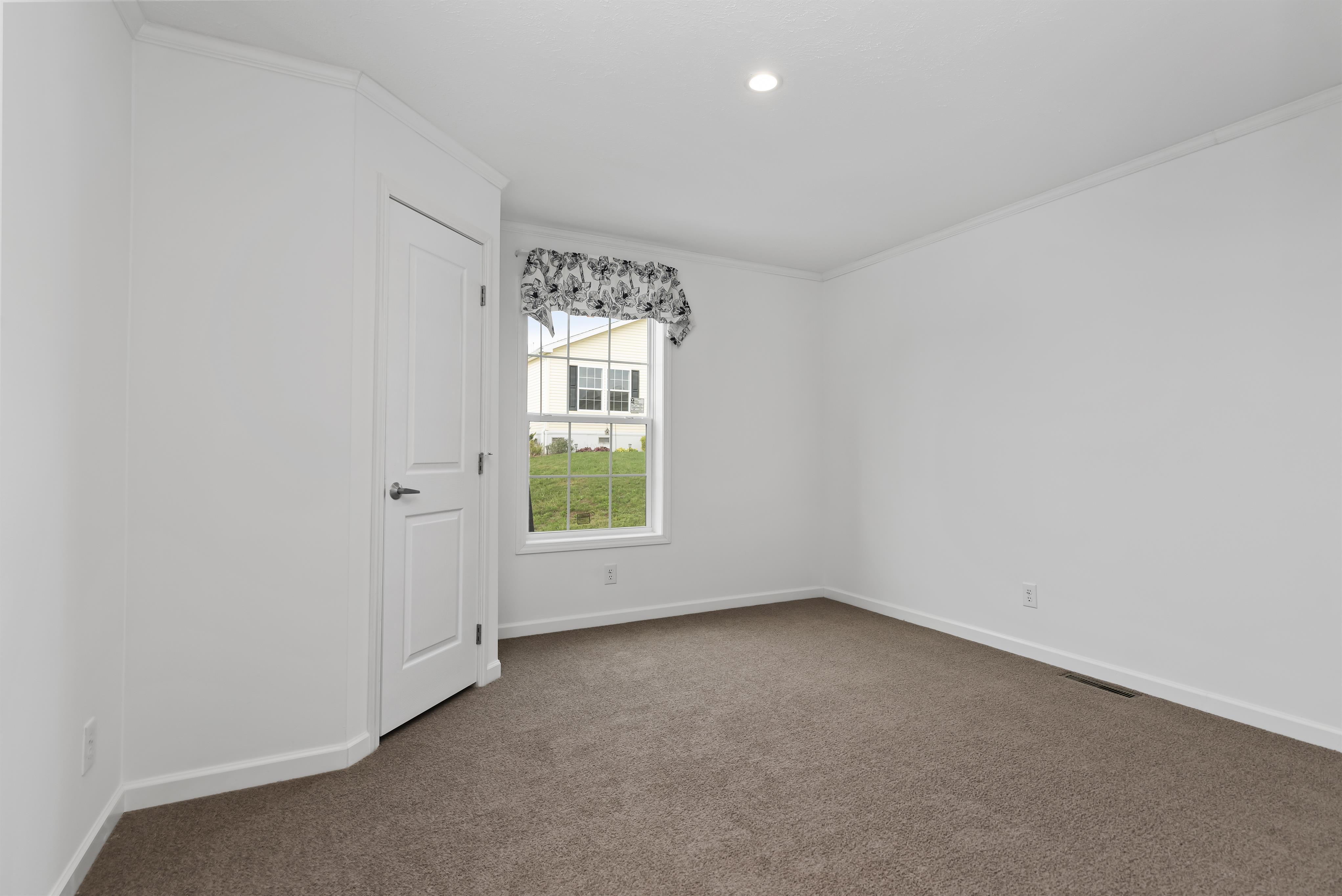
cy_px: 448
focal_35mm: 17
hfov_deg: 93.3
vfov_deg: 70.5
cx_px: 671
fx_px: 634
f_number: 7.1
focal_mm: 17
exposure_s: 1/15
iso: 400
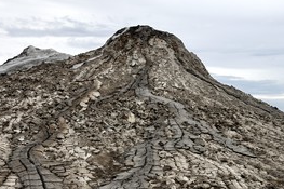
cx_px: 194
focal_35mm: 64
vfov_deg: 21.1
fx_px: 505
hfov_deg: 31.1
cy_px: 138
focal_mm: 40
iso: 400
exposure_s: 1/640
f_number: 9
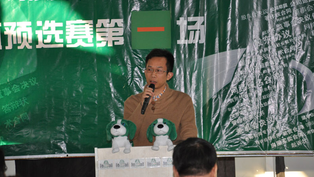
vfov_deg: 7.2
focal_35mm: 168
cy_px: 76
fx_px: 1395
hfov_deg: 12.8
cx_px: 159
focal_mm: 105
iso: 800
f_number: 5.6
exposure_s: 1/60
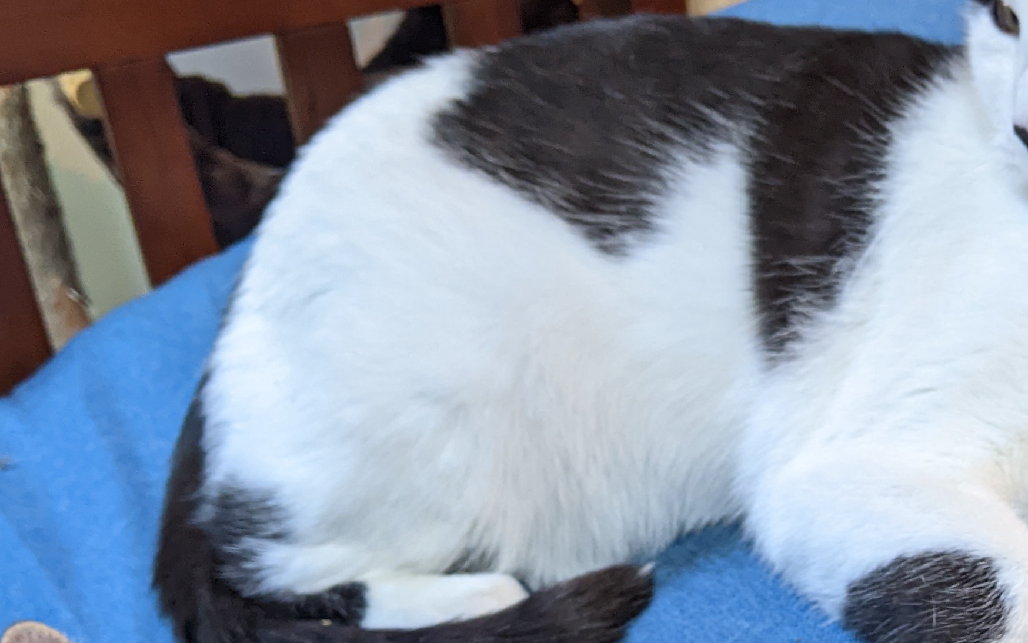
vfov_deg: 18.2
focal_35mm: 66
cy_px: 875
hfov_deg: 30.3
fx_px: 1849
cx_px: 829
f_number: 1.8
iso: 255
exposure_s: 1/24
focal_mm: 4.44
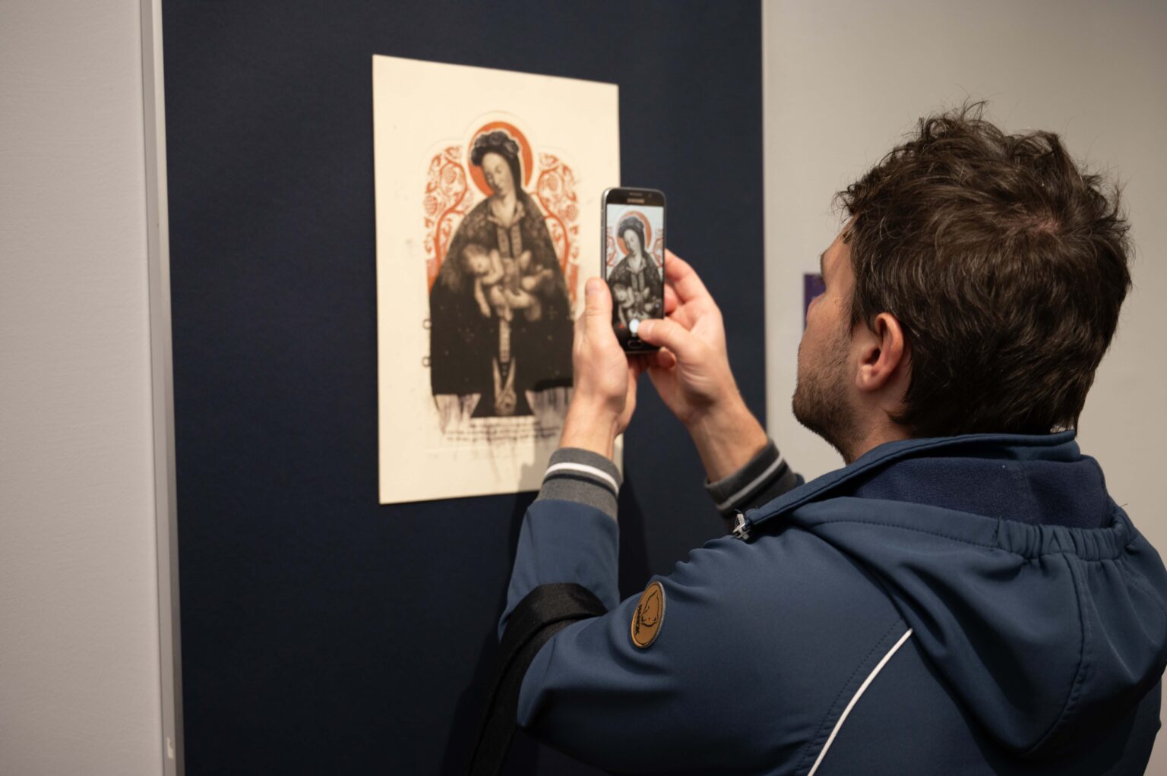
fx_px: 1425
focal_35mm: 44
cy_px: 388
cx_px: 584
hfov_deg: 44.5
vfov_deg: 30.5
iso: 400
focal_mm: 44
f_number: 4
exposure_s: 1/60
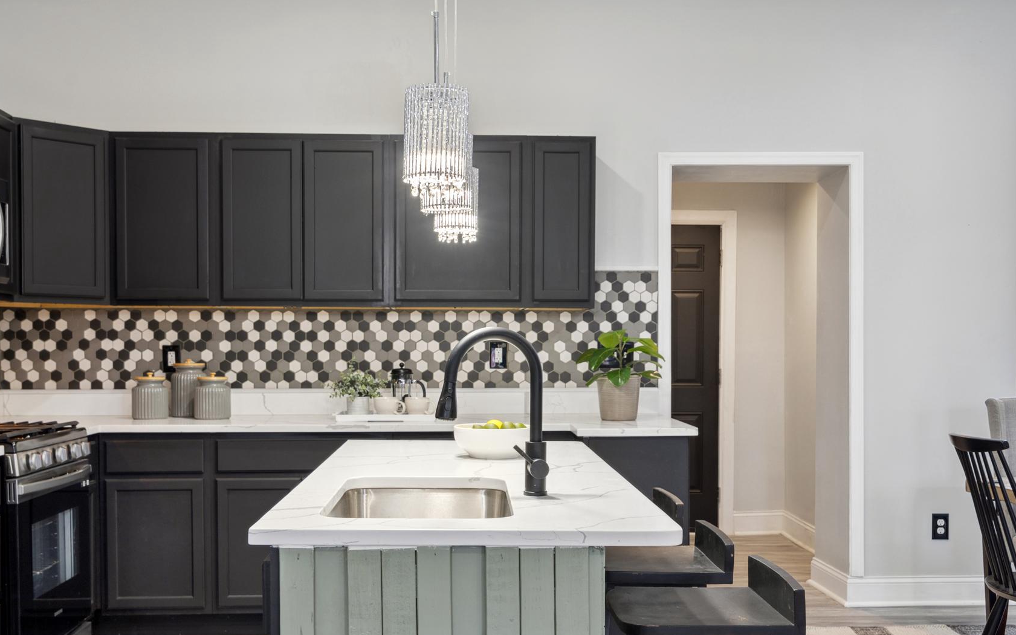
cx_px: 477
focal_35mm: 41
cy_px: 390
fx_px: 1135
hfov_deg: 48.2
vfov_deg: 31.1
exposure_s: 1/6
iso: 320
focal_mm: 33
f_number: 8
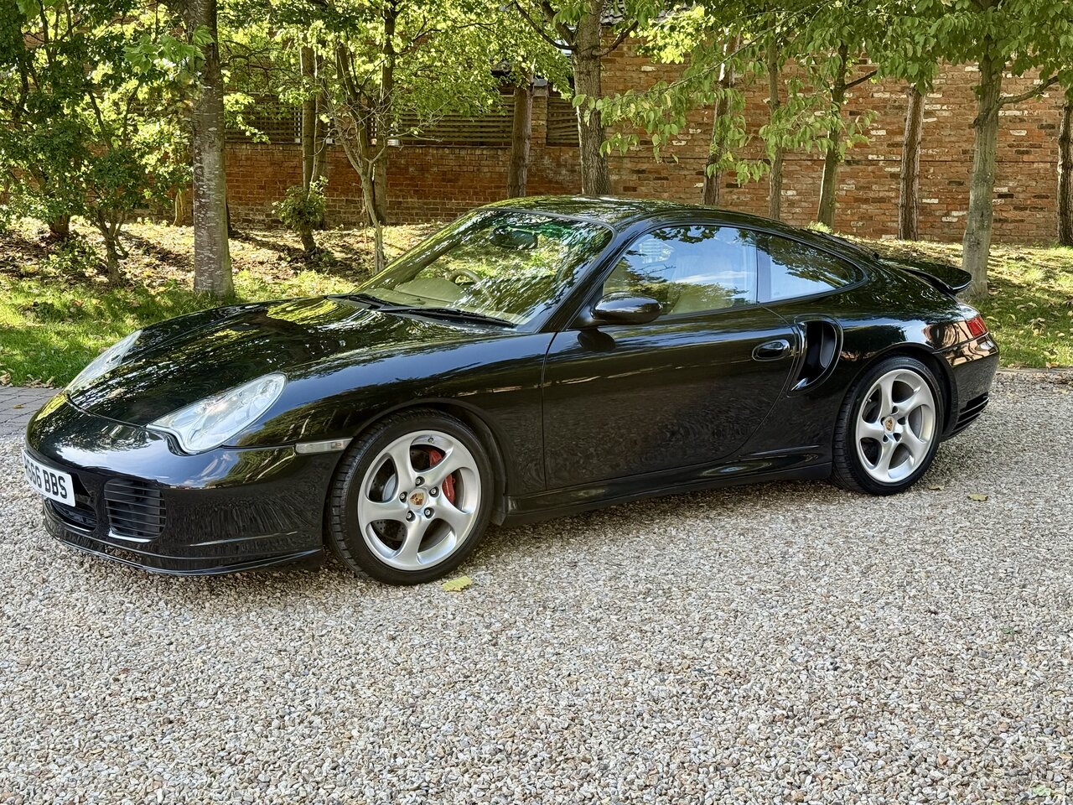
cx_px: 536
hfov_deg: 39.7
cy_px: 402
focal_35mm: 48
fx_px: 1488
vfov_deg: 30.3
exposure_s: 1/331
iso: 80
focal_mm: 6.76
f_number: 1.78
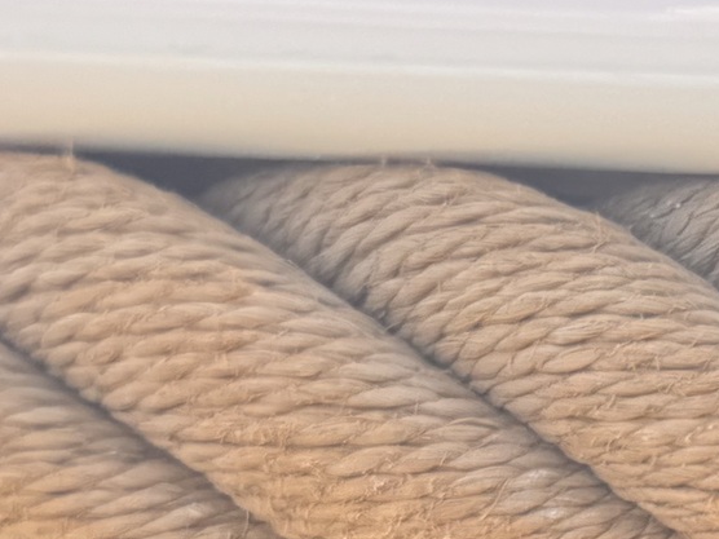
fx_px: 2243
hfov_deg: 14.5
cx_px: 1513
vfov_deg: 12.1
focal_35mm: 108
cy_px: 1099
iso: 80
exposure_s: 1/488
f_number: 1.78
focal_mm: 6.76
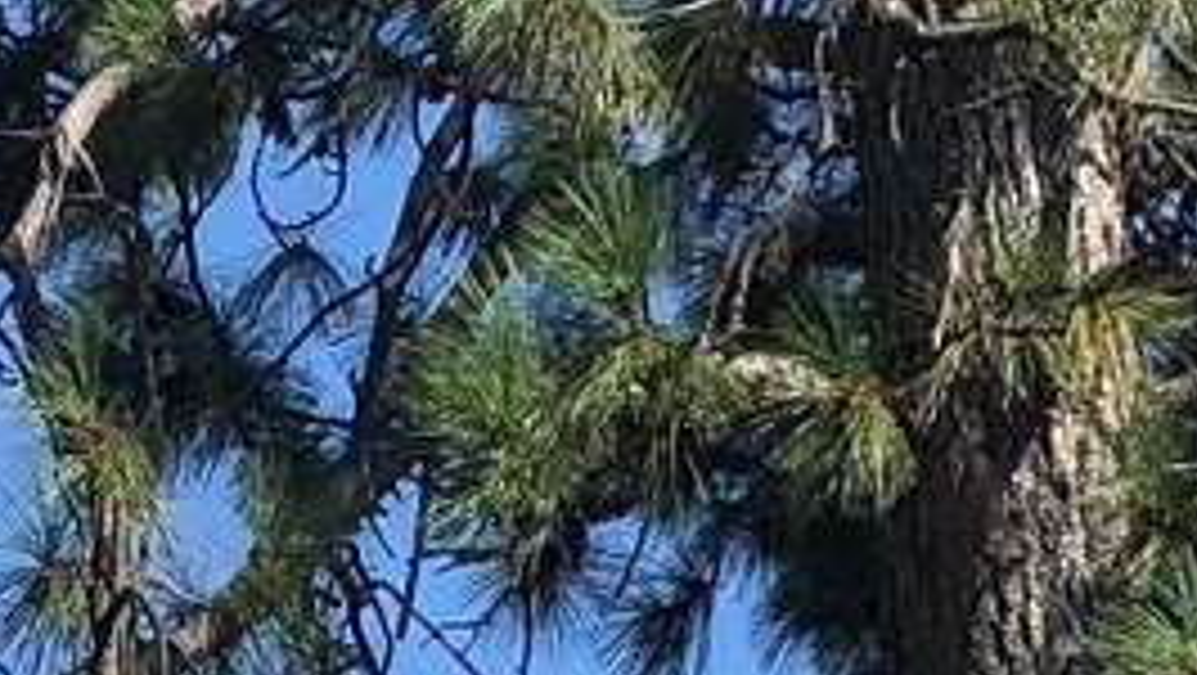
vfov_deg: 4.8
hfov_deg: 9.3
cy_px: 2678
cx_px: 428
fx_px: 7336
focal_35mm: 231
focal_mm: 4
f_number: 1.8
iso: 20
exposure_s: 1/1567
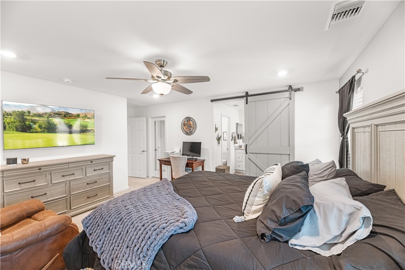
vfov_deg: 81.2
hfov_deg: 104.2
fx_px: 158
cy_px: 135
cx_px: 202
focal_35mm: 14
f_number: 8
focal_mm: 14
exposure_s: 1/4
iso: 4000
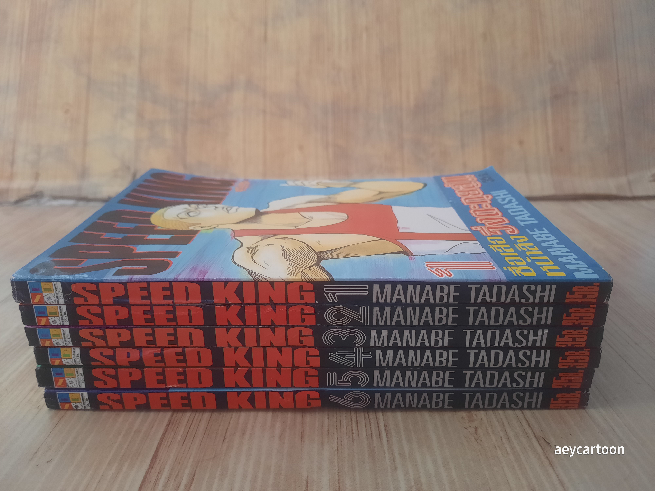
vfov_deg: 54.9
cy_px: 246
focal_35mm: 25
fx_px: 473
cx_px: 328
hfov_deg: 69.4
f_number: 2
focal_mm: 4.6
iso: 320
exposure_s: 1/33
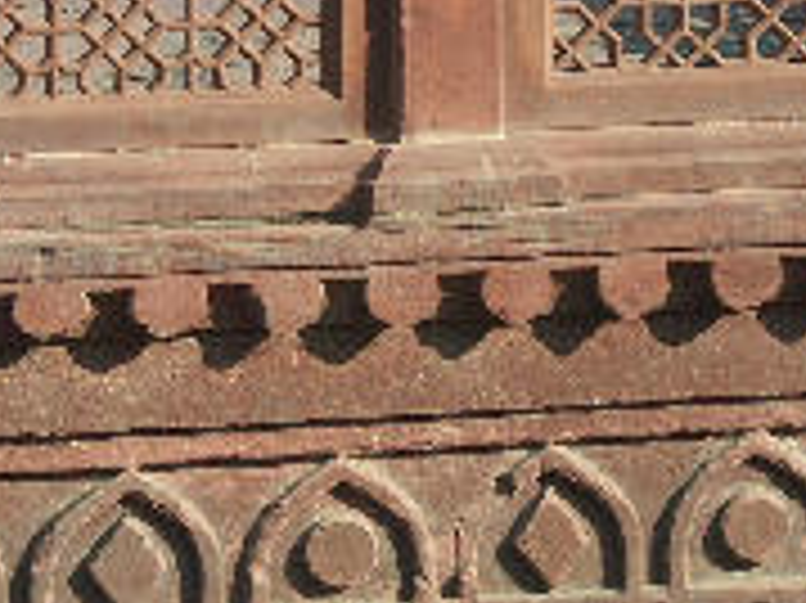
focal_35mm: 348
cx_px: 417
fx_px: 8097
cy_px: 176
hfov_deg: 5.7
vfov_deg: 4.3
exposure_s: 1/400
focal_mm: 28.95
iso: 100
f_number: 6.3
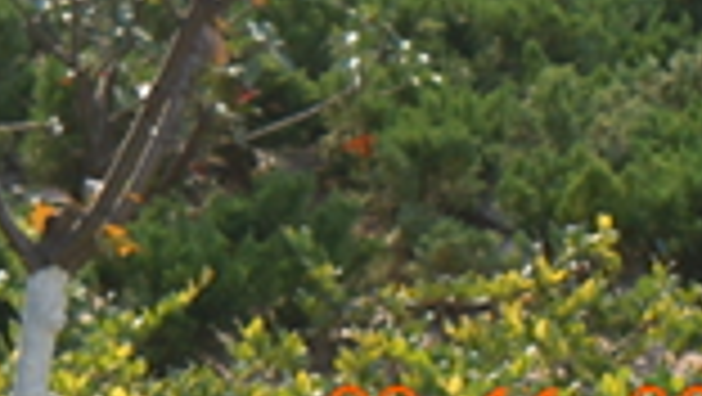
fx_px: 7972
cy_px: -382
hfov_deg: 5.0
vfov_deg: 2.8
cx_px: -108
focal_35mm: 428
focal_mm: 18.3
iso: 100
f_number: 4.5
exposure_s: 1/160
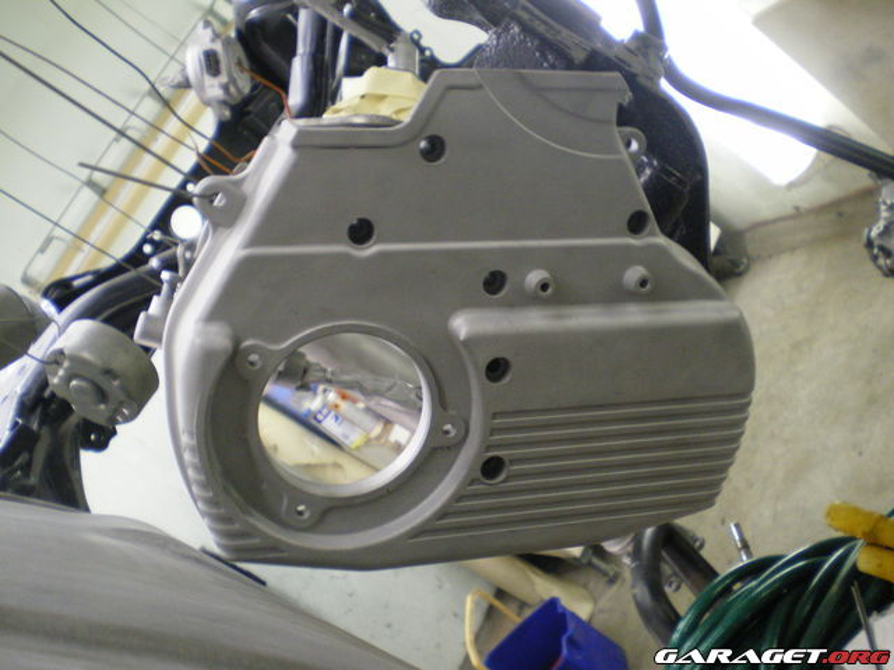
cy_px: 335
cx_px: 447
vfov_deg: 37.7
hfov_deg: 49.0
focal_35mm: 38
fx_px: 981
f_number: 3.1
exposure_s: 1/30
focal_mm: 6.3
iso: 320
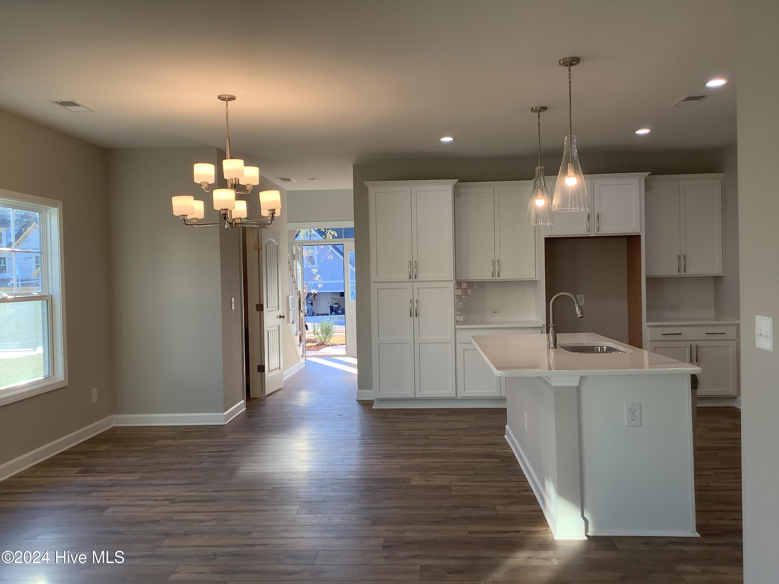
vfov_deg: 45.4
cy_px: 292
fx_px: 698
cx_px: 390
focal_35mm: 31
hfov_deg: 58.4
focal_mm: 3.3
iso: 50
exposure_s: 1/120
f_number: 2.4
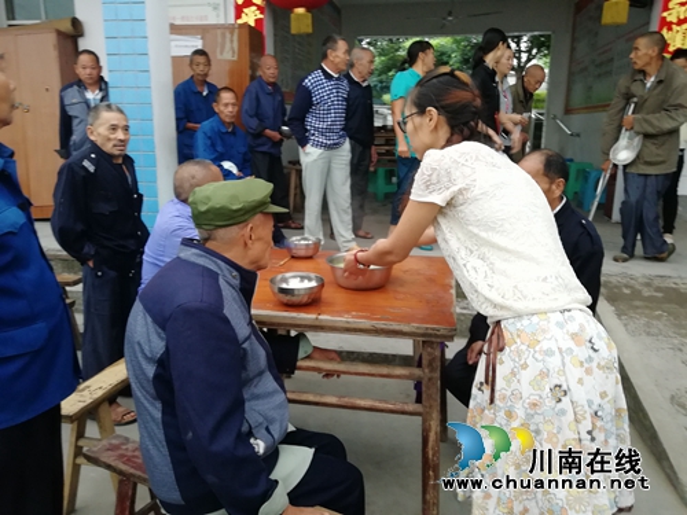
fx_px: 536
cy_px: 258
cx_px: 344
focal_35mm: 27
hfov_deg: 65.3
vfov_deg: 51.4
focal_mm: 3.83
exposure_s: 1/33.3
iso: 250
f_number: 1.8
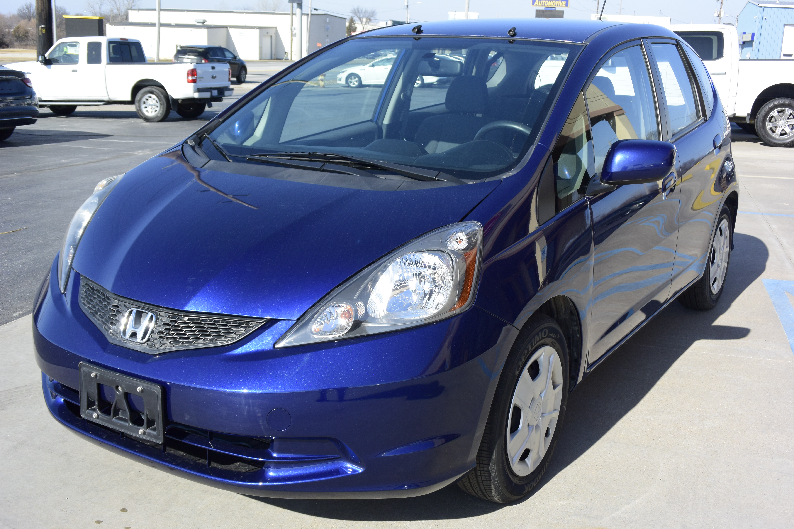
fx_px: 860
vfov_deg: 34.2
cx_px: 397
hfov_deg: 49.6
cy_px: 264
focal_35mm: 39
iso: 160
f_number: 4.5
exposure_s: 1/640
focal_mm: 14.7
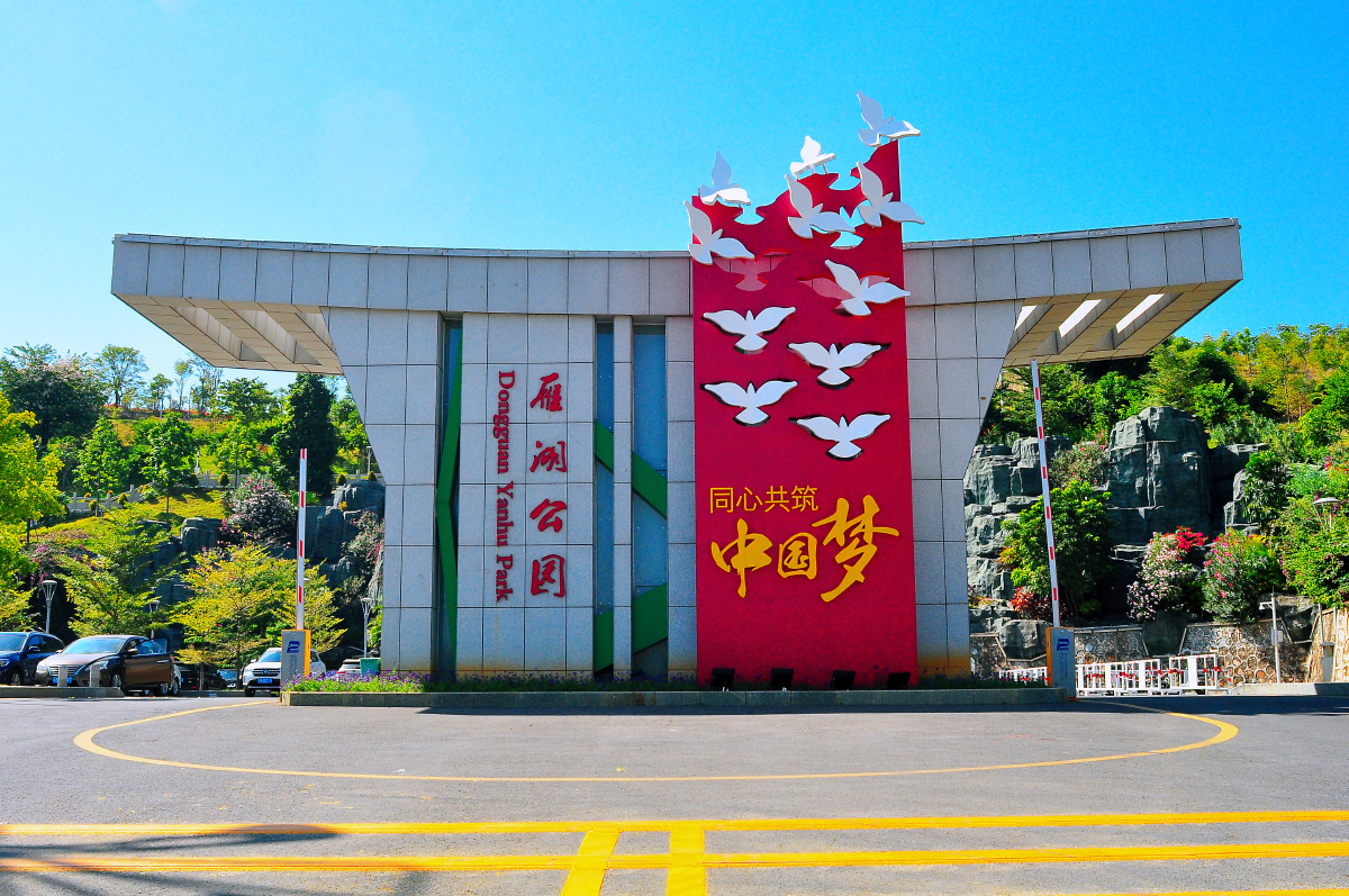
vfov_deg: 36.8
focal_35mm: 36
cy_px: 448
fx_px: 1347
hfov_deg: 53.2
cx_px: 674
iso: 720
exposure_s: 1/1000
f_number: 9
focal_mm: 24
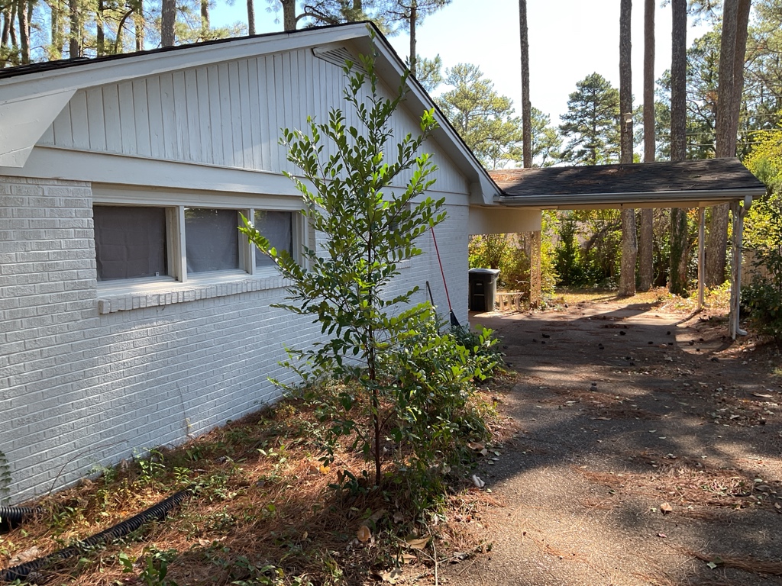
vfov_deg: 48.2
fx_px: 655
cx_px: 391
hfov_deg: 61.7
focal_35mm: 29
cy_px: 293
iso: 16
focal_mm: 3
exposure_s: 1/131
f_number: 1.8
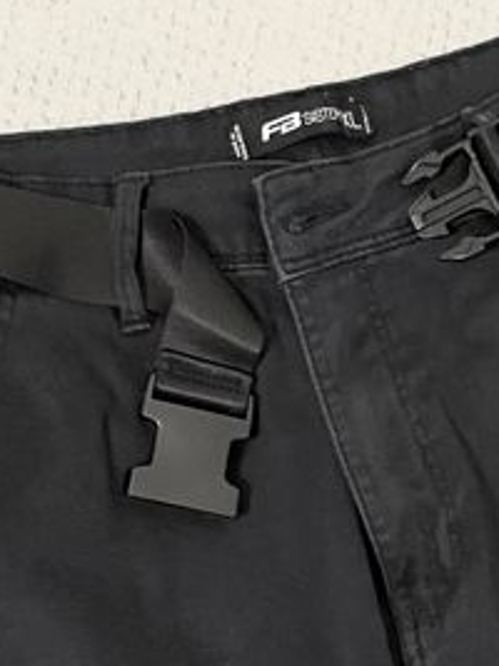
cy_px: 788
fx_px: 1500
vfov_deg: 23.1
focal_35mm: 78
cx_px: 180
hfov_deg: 18.8
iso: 800
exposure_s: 1/30
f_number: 1.6
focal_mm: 4.2
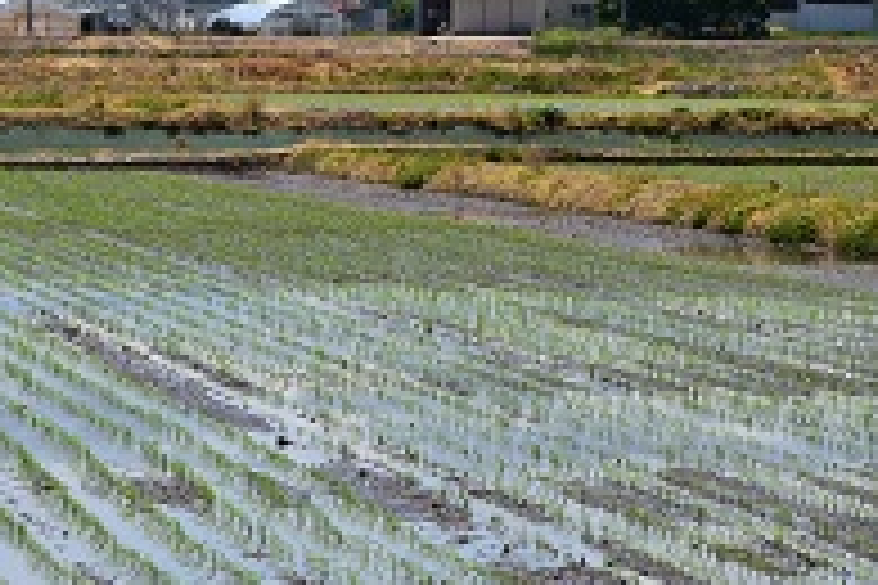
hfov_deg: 8.7
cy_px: 266
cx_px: 41
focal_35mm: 235
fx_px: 5731
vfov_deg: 5.8
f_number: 11
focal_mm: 68
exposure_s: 1/500
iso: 320
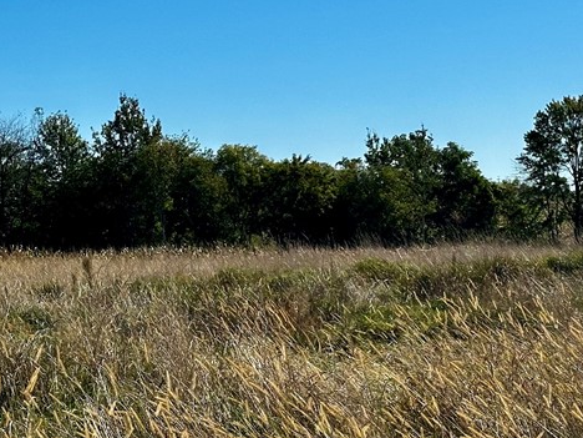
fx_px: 1768
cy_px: 197
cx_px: 467
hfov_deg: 18.5
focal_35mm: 105
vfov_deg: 14.1
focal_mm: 6.86
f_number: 1.78
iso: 64
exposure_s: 1/7092
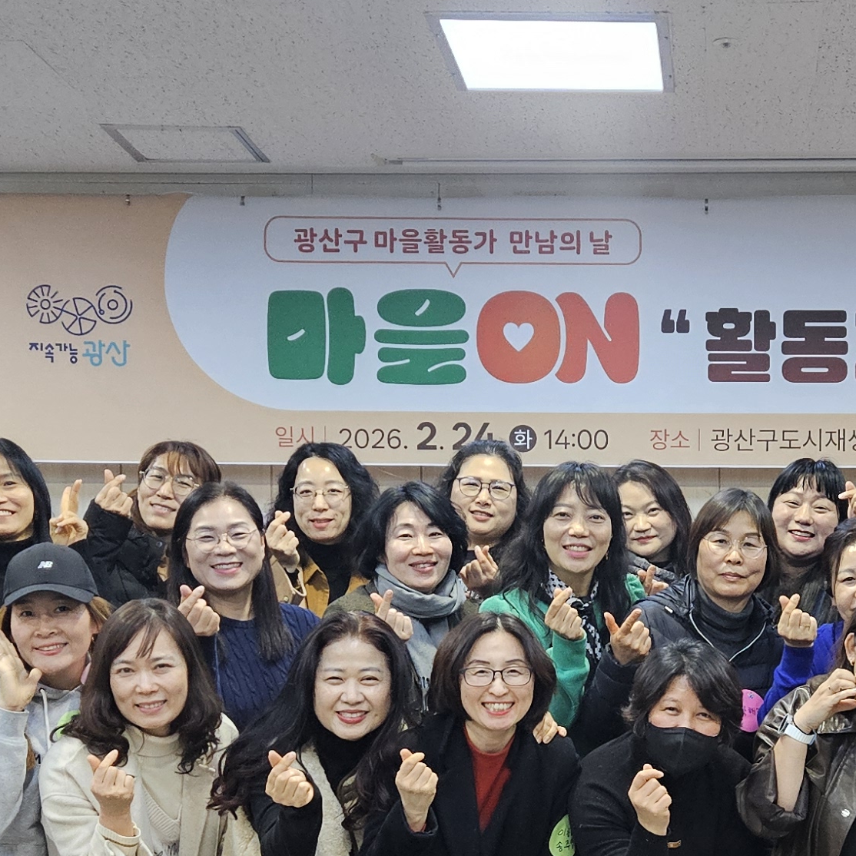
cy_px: 686
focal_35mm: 73
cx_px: 722
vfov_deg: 23.3
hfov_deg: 23.2
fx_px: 2042
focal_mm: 5.4
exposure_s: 1/120
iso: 250
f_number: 1.8
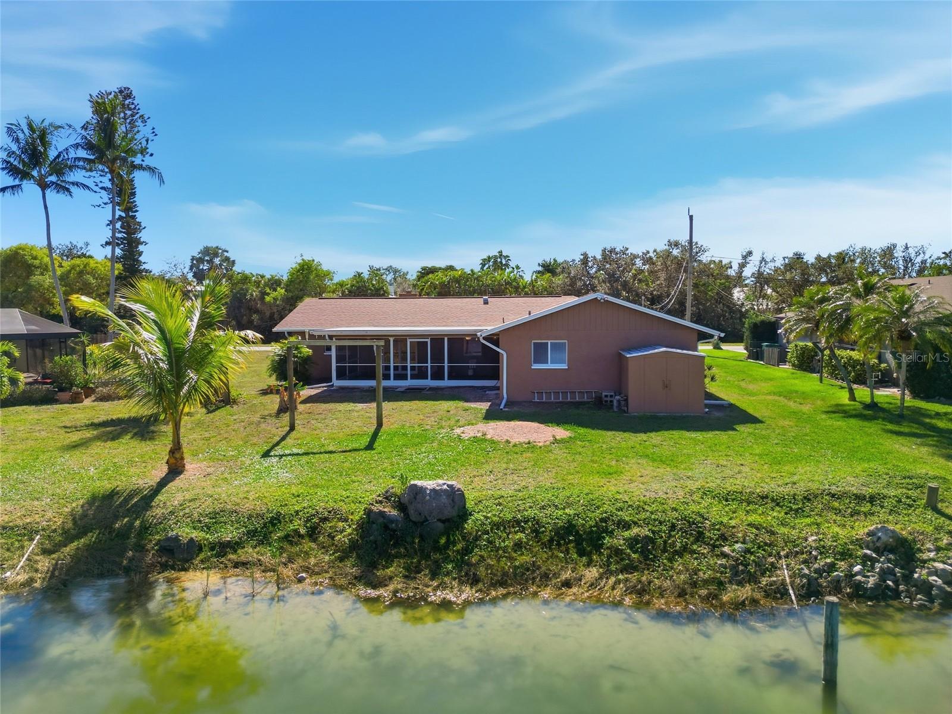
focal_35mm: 24
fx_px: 660
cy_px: 357
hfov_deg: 71.6
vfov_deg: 56.8
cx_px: 476
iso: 140
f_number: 1.7
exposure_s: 1/6000
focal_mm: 6.7
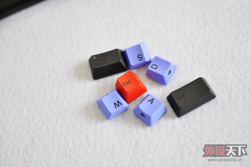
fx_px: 366
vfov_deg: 25.7
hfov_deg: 37.9
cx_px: 126
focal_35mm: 52
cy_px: 84
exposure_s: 1/60
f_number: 1.8
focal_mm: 35
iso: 200
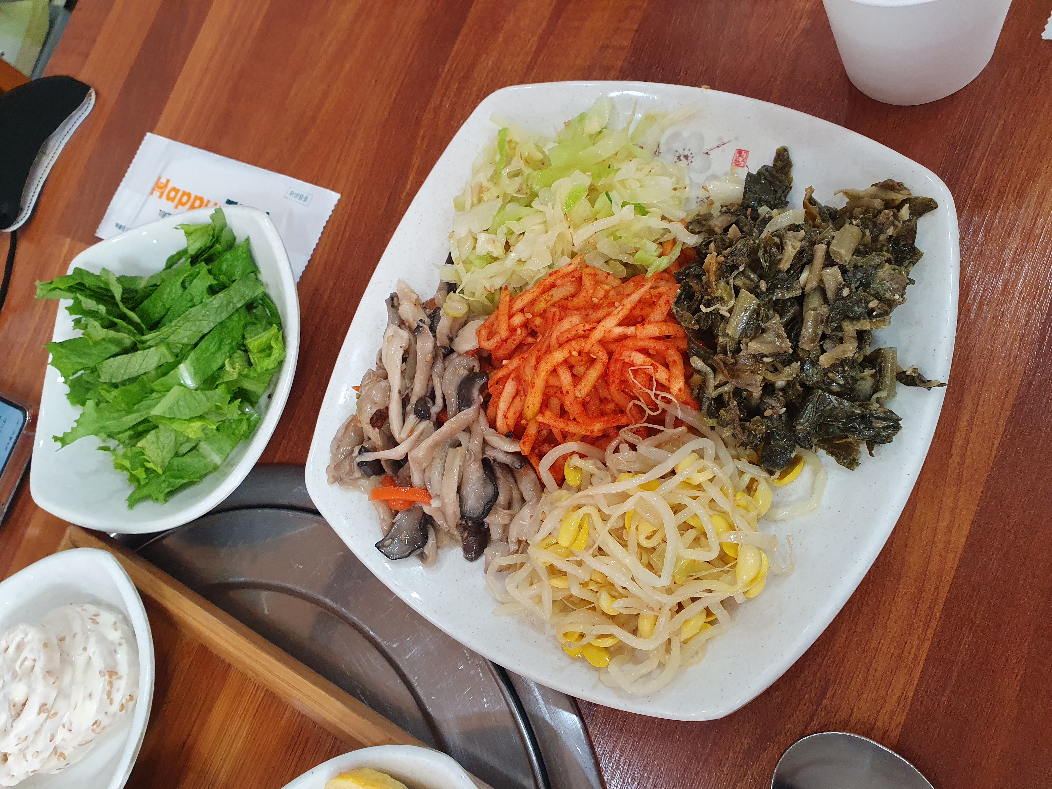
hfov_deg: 67.3
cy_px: 394
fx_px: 790
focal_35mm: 26
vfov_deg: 53.1
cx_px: 526
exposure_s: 1/120
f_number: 2.4
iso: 320
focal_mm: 4.32
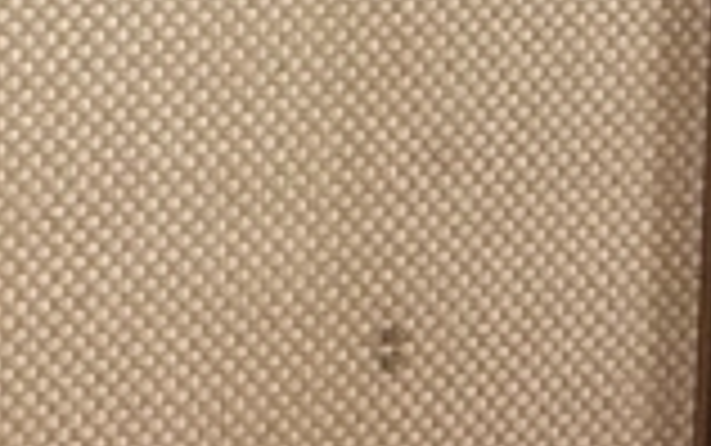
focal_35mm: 118
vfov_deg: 10.2
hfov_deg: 15.6
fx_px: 2288
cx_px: -486
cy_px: -462
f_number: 2.2
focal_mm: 2.22
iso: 200
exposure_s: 1/50
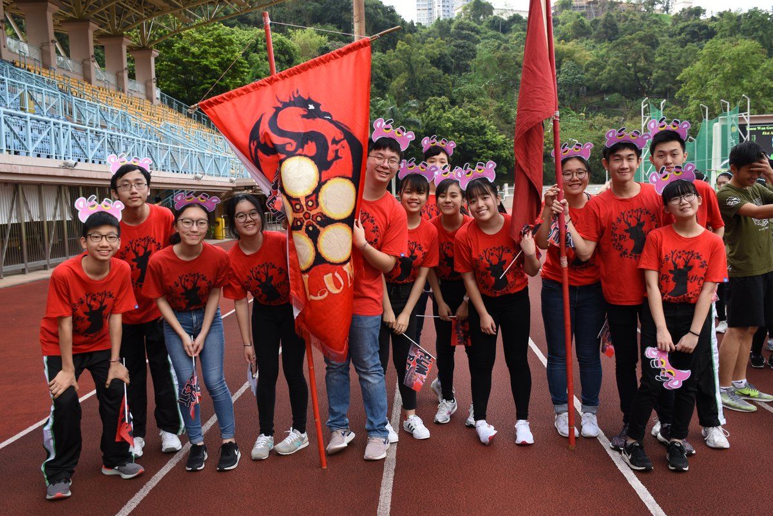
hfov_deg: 57.2
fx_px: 709
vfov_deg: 40.0
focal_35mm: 33
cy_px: 258
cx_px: 386
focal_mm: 22
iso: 100
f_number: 5
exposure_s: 1/125
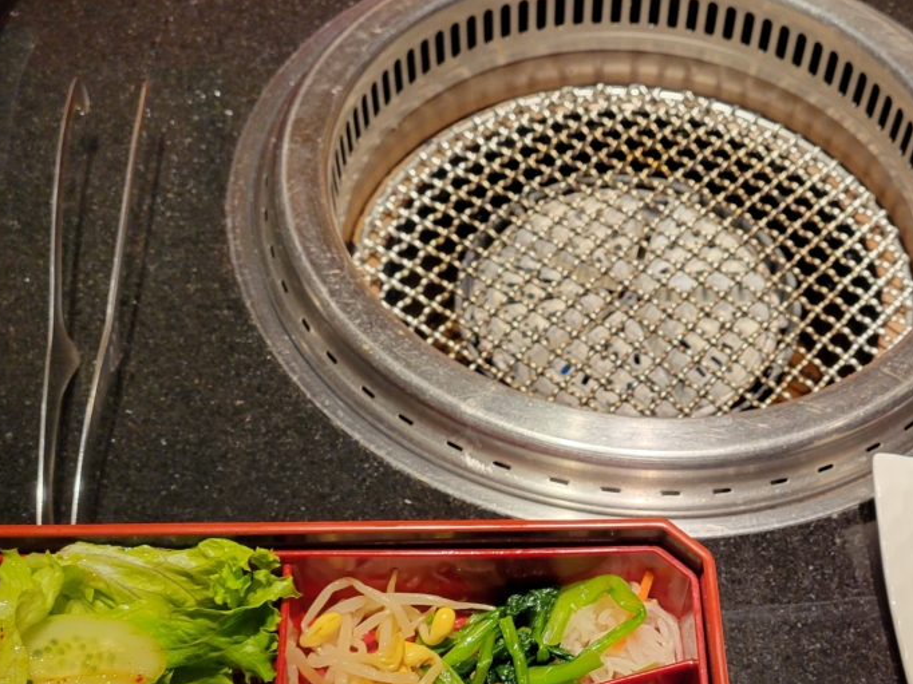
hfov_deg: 38.5
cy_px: 592
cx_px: 603
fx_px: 1292
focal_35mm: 49
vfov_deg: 28.7
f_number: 1.8
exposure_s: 1/100
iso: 200
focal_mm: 5.4
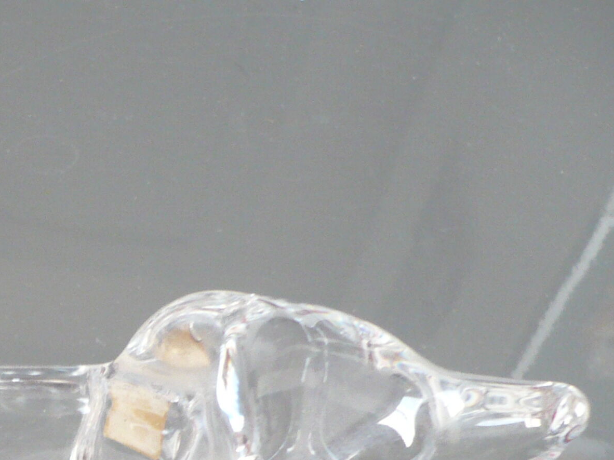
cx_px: -101
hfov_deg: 20.3
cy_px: 586
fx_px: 1614
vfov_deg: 15.5
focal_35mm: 91
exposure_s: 1/6
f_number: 2.8
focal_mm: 5.8
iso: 200
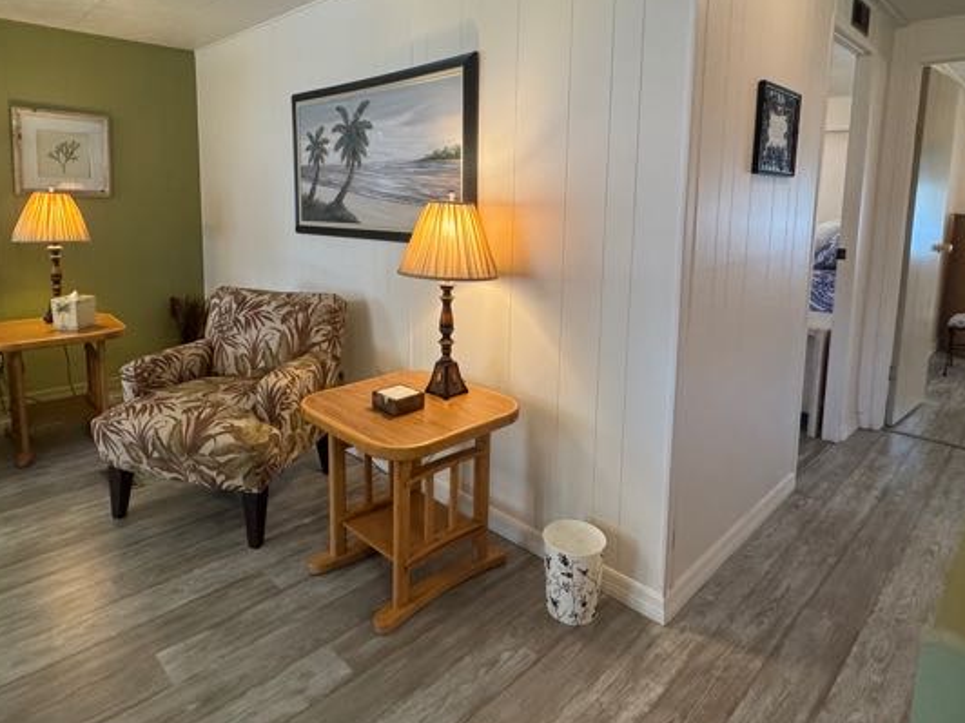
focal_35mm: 22
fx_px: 613
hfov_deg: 76.3
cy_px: 267
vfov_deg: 60.2
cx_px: 446
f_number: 2.2
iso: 250
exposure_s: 1/120
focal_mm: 2.22
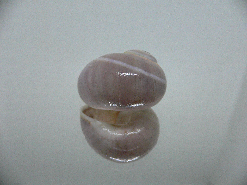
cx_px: 124
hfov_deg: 52.6
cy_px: 92
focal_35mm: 35
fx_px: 250
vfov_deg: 40.7
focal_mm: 4.6
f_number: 2.8
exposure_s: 1/50
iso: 200
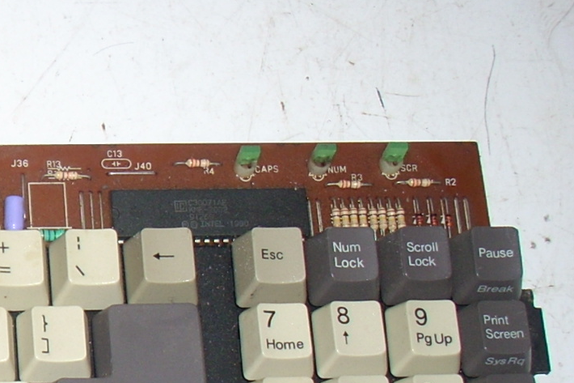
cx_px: -229
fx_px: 1769
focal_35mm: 111
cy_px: 257
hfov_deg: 17.0
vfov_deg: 12.3
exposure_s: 1/60
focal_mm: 6.2
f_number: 2.8
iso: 64
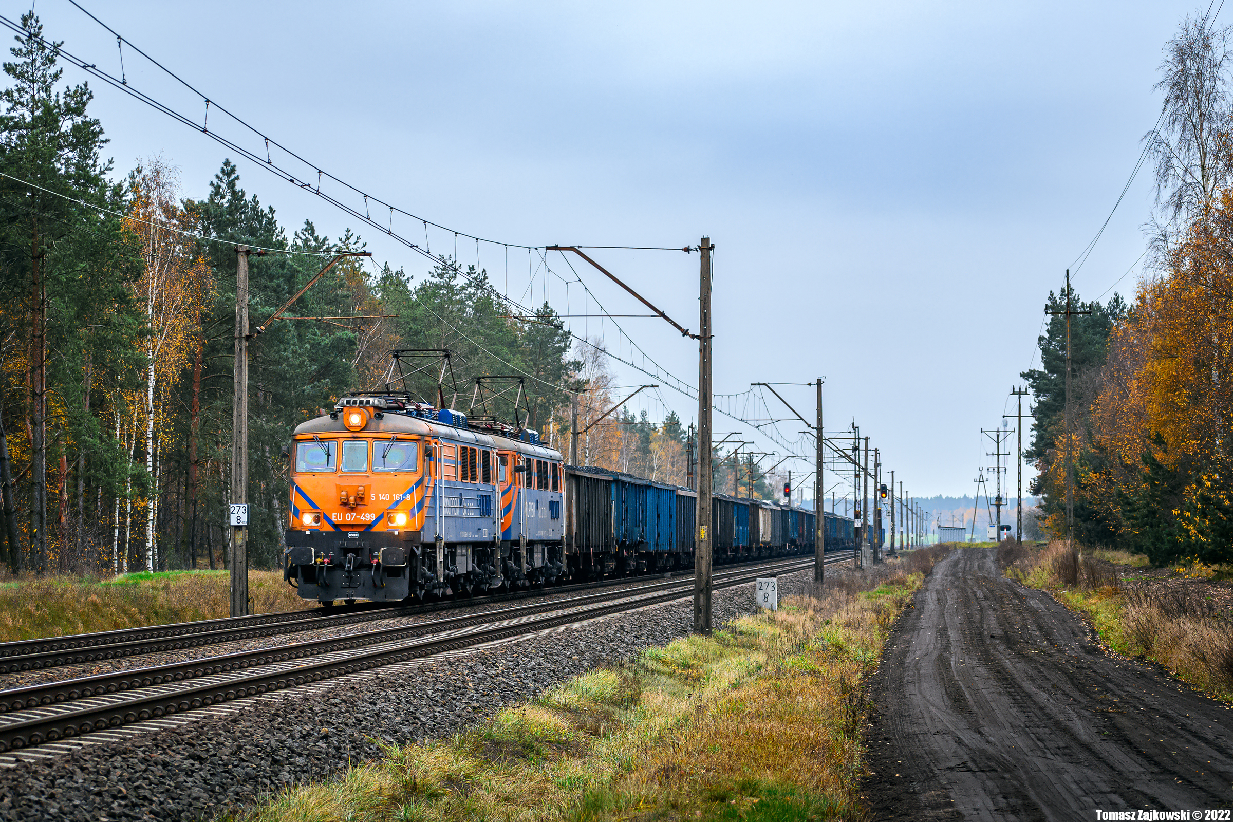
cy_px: 411
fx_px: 3836
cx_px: 616
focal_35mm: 112
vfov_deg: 12.2
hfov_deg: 18.3
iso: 1000
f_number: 5
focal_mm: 75
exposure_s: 1/400
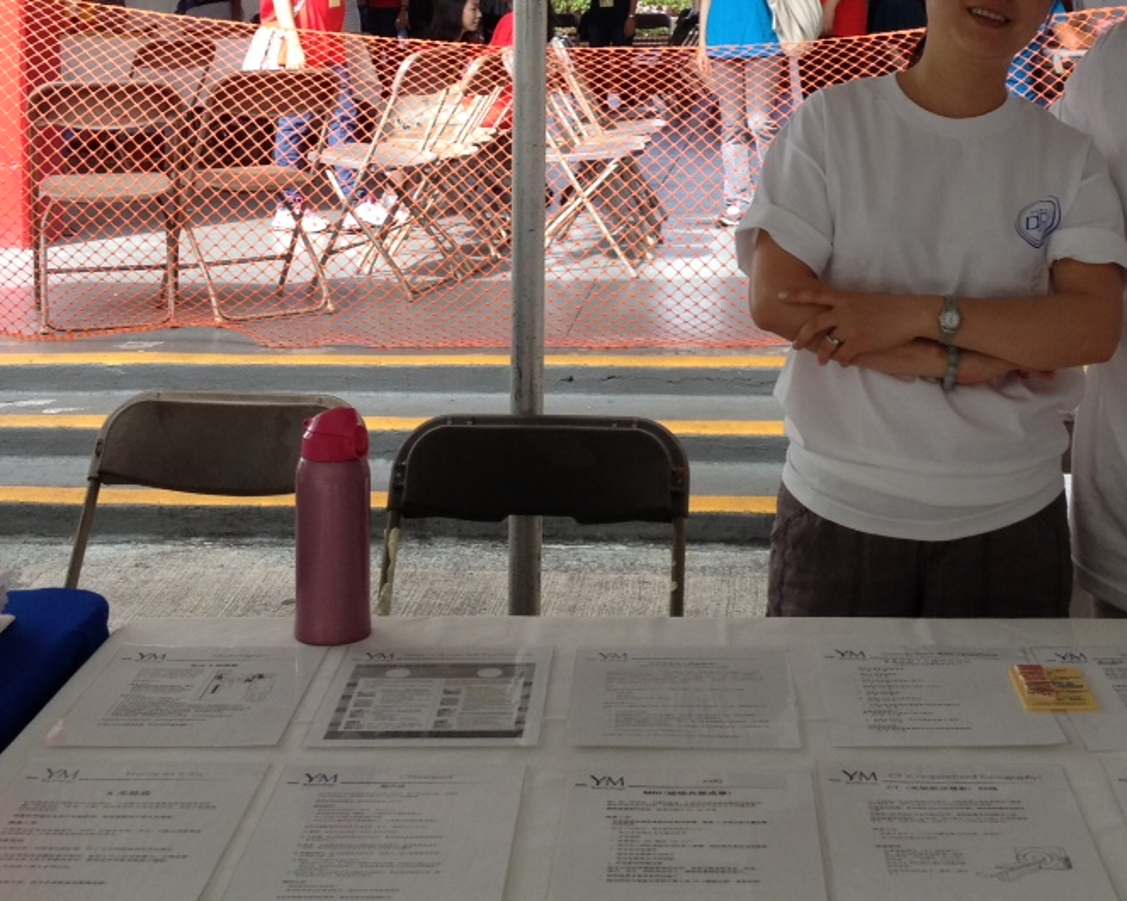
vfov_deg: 22.6
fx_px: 2201
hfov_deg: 28.7
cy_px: 105
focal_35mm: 66
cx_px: 643
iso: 64
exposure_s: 1/152
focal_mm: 4.28
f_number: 2.4
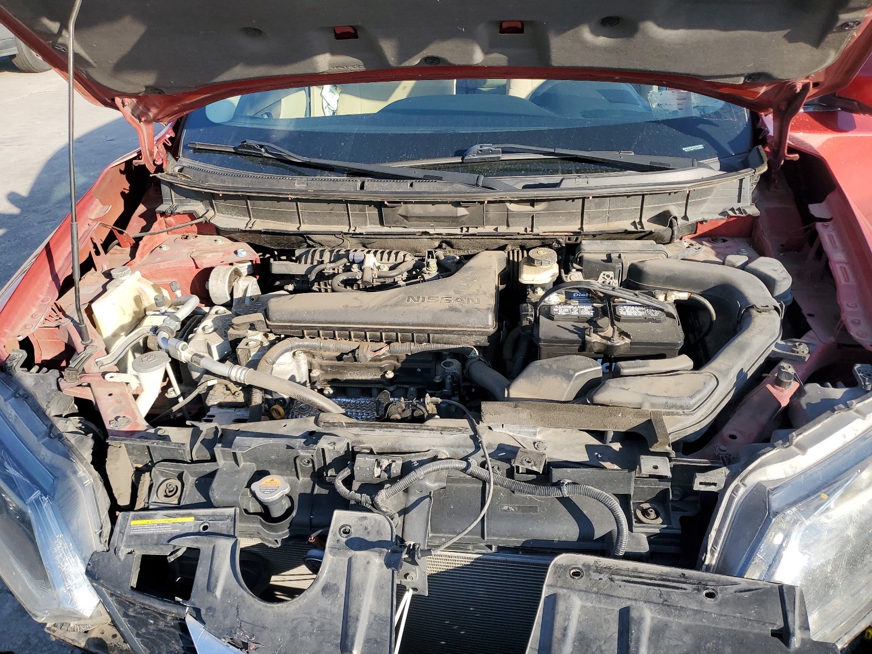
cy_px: 327
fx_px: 655
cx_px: 436
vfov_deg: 53.1
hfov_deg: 67.3
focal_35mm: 26
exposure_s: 1/1111
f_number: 1.5
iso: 50
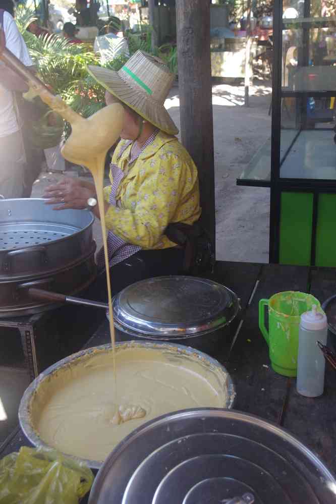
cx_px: 168
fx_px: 588
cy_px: 252
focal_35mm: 42
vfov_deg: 46.4
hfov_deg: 31.9
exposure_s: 1/60
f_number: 6.3
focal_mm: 28
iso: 800
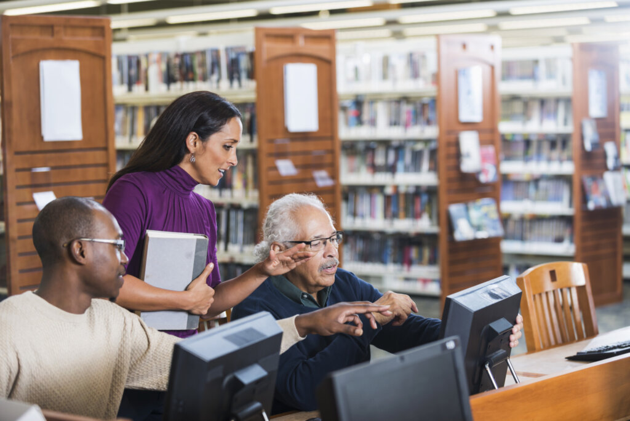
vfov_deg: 16.7
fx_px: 1436
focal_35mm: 82
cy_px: 210
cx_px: 315
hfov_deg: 24.7
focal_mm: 82
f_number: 2.8
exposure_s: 1/200
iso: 400
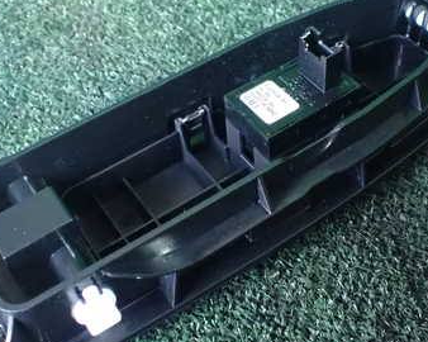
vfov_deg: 29.1
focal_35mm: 52
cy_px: 158
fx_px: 658
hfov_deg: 36.0
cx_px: 219
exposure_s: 1/30
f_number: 2.3
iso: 1600
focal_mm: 5.4
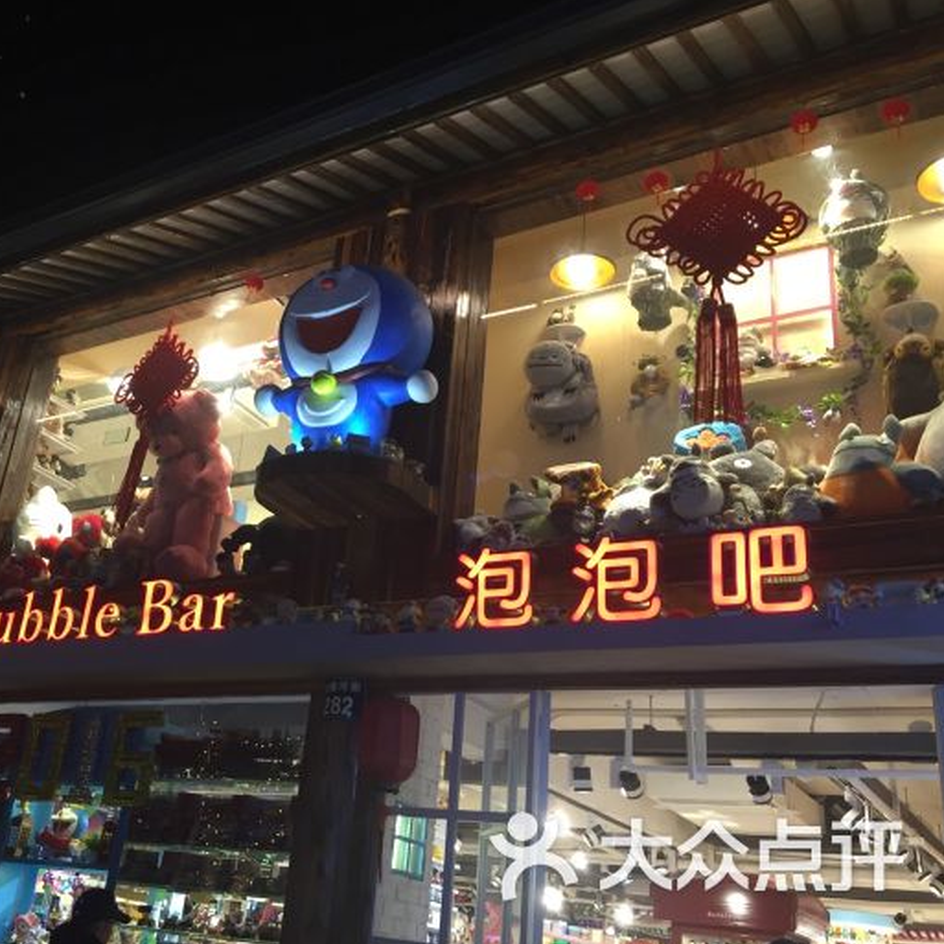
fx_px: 1080
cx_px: 307
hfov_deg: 46.4
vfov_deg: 47.2
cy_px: 468
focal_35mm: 35
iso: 100
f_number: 2.2
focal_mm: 4.15
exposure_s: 1/33
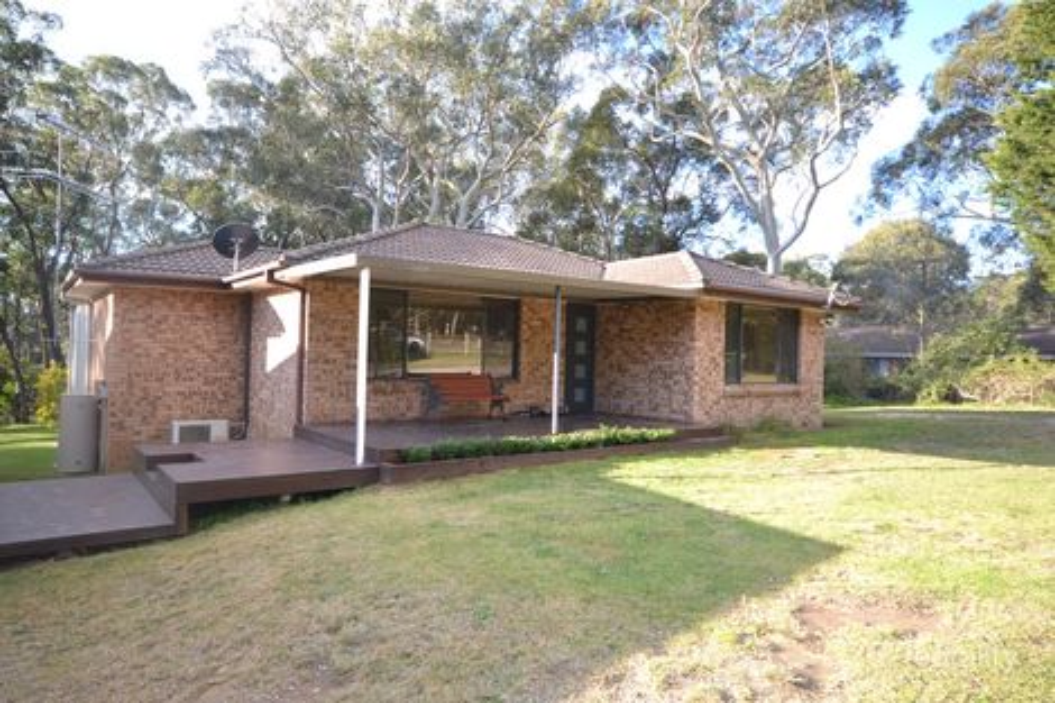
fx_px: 659
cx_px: 528
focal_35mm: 22
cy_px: 352
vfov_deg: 56.1
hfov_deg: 77.3
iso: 280
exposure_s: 1/125
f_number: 5.6
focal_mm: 15
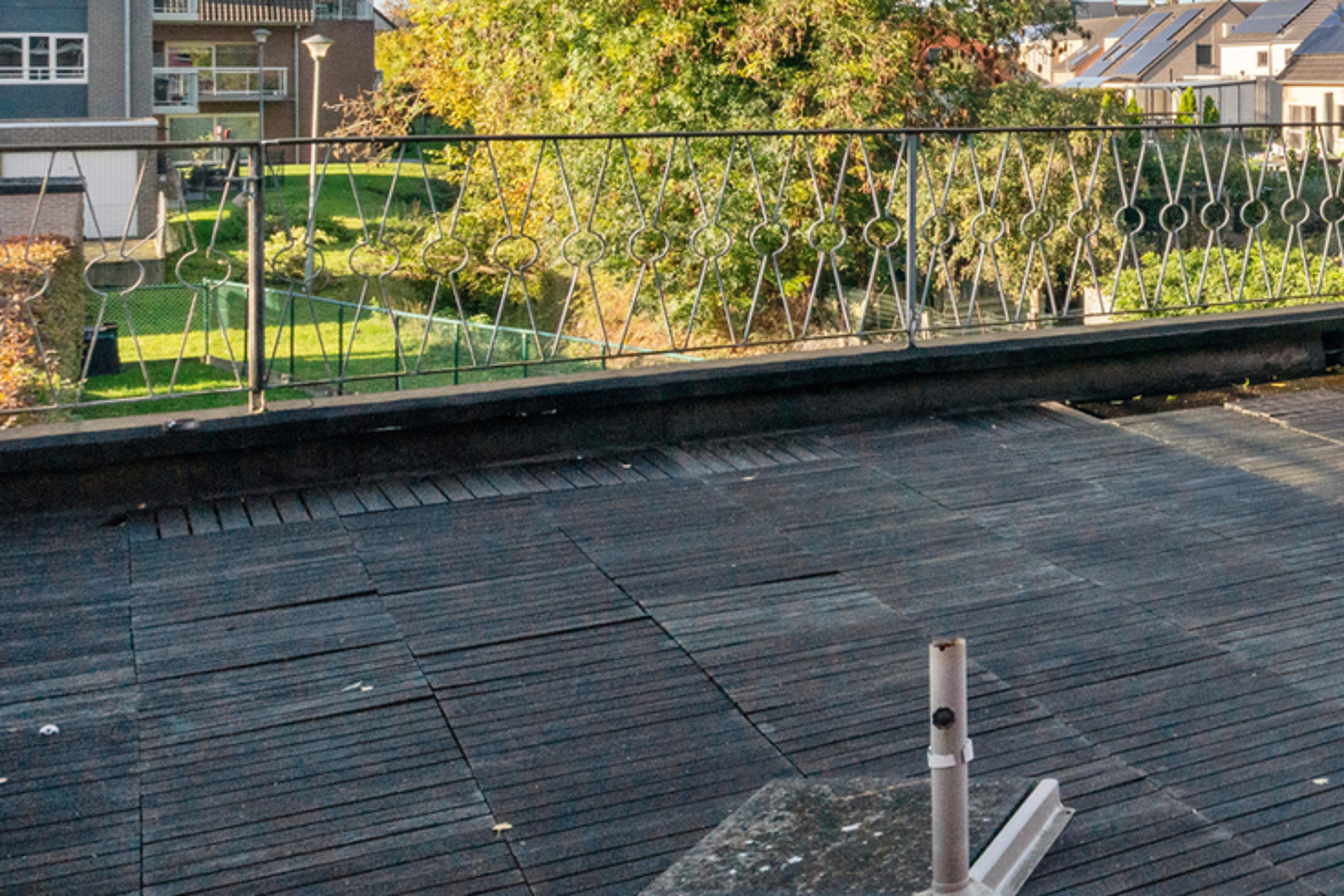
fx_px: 1755
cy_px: 82
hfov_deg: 34.8
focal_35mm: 47
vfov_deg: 27.6
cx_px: 1549
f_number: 11
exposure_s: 1/500
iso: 800
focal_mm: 16
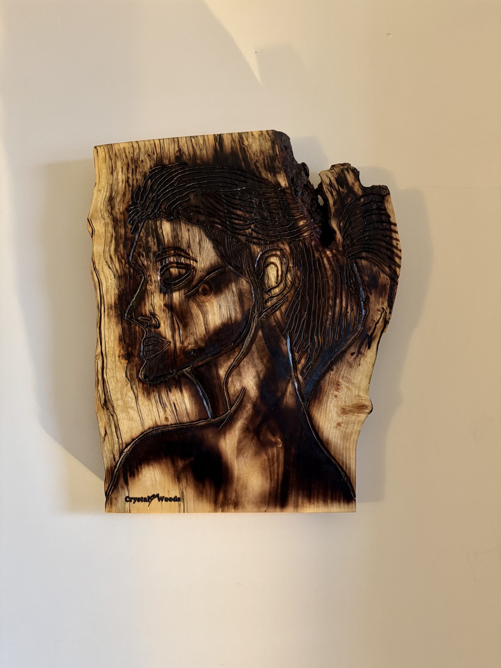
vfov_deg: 71.6
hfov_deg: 56.8
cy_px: 334
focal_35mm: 24
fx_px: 463
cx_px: 250
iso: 640
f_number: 1.78
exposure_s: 1/33
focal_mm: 6.76
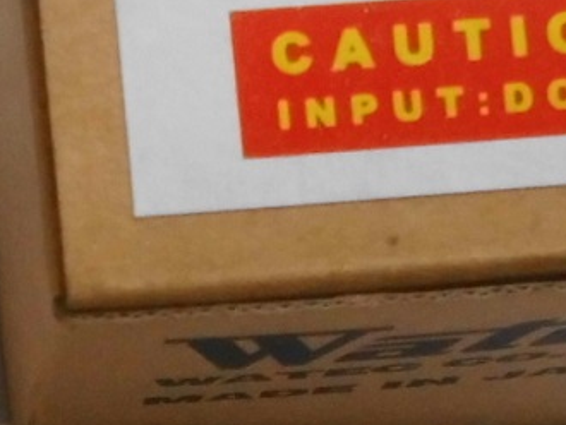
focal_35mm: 218
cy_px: 581
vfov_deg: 6.8
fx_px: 3567
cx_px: 192
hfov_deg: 9.1
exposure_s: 1/60
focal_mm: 6.4
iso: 200
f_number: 3.8
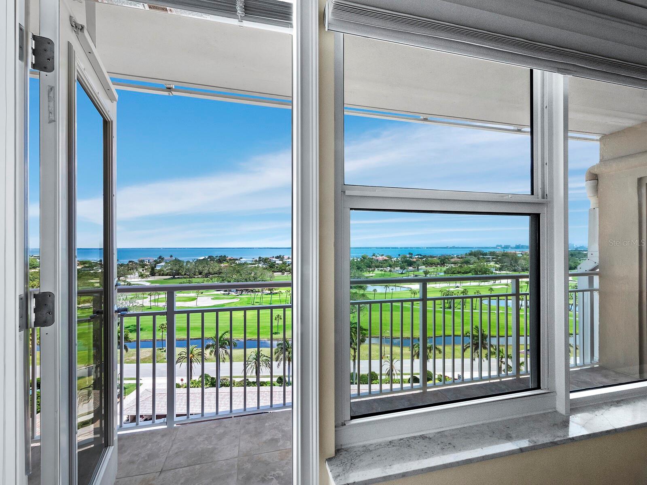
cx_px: 324
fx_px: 262
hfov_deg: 102.1
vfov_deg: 85.7
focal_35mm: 14
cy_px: 242
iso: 400
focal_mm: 7
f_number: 11
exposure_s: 1/80
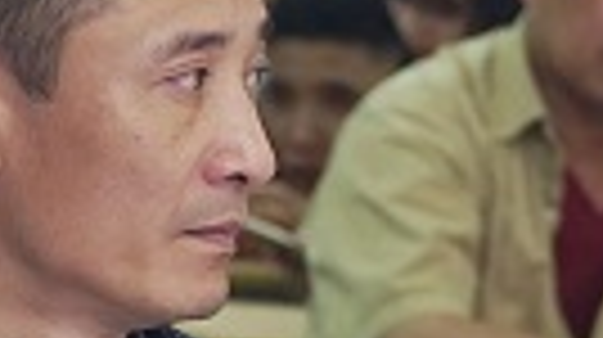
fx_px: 6819
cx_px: 657
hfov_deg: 5.0
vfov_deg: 2.8
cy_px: 401
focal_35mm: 427
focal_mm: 61
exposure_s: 1/50
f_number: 4
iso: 640
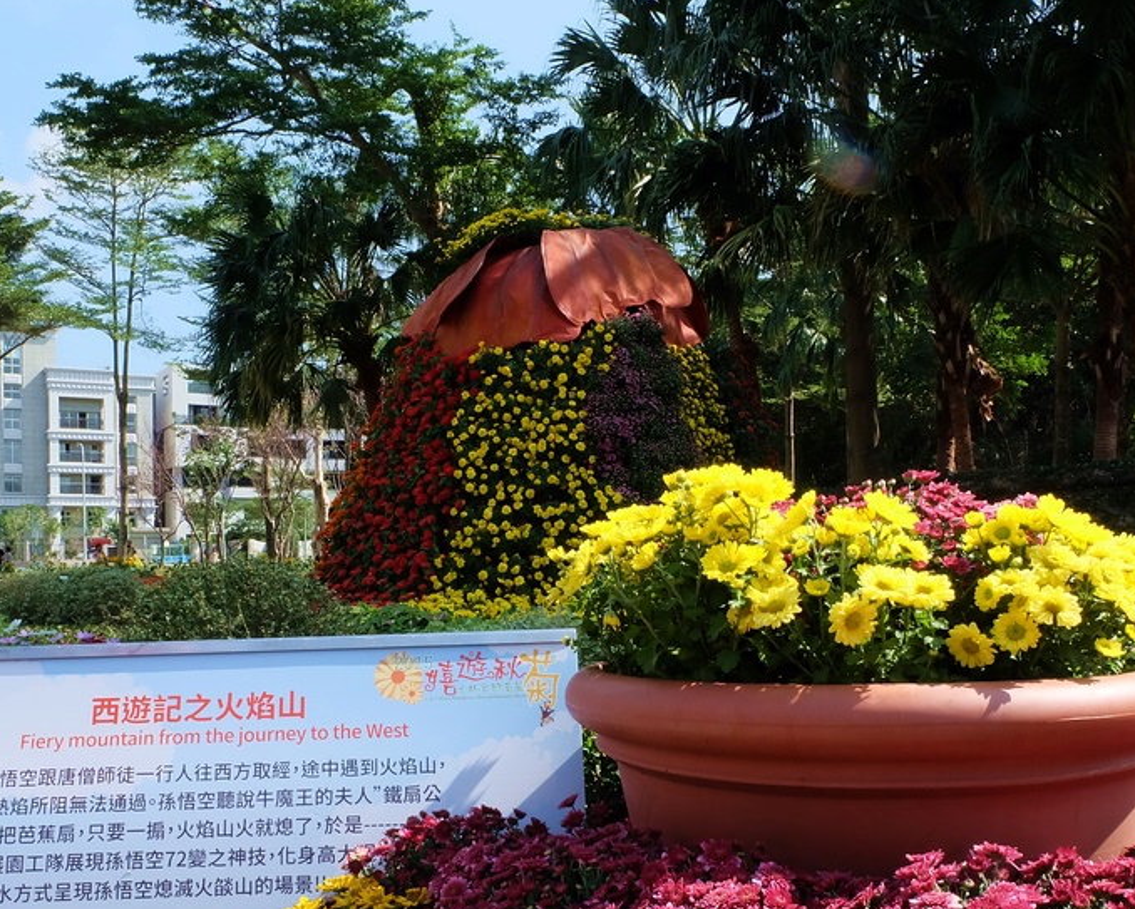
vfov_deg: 43.1
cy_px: 567
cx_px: 507
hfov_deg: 52.7
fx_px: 1143
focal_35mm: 34
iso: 800
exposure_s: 1/80
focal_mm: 16
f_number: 22
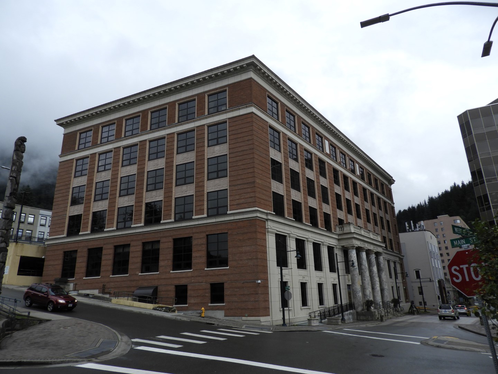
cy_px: 187
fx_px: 345
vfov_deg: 56.8
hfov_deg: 71.6
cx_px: 249
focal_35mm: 24
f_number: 3.3
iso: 100
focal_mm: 4.3
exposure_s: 1/500
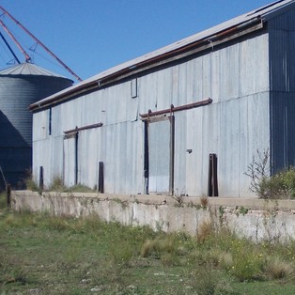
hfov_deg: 20.9
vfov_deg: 21.1
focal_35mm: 82
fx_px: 791
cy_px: 133
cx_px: 241
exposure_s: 1/400
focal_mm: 5.3
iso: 80
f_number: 6.2
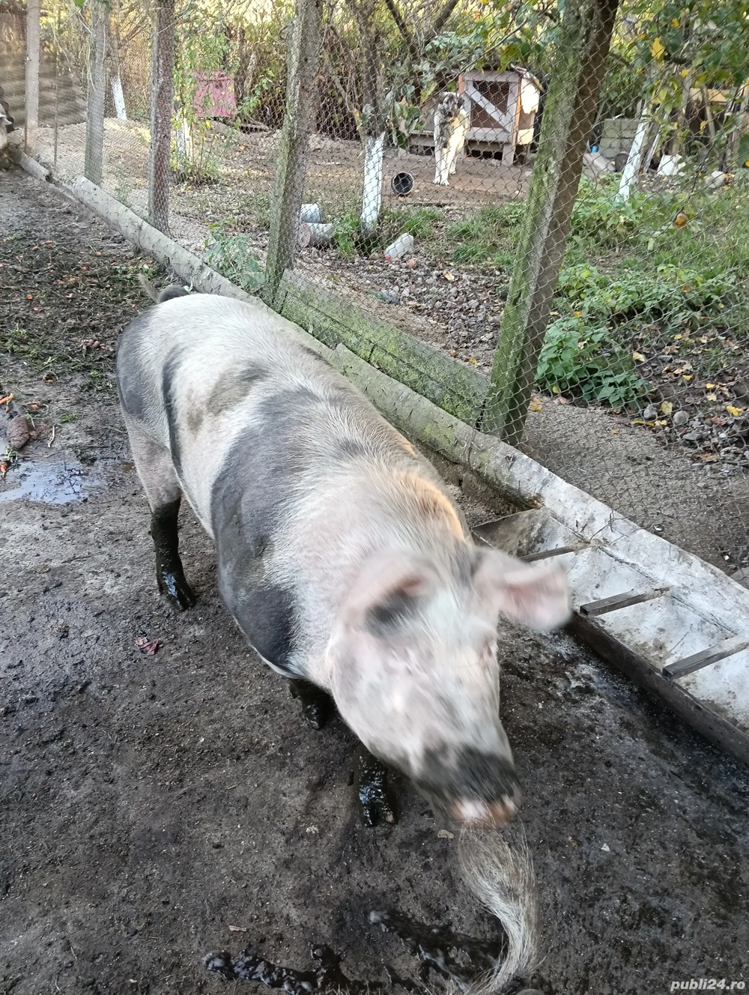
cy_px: 498
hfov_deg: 51.5
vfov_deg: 65.2
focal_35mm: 27
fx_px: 777
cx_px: 374
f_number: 1.8
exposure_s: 1/33.3
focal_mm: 3.98
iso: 160
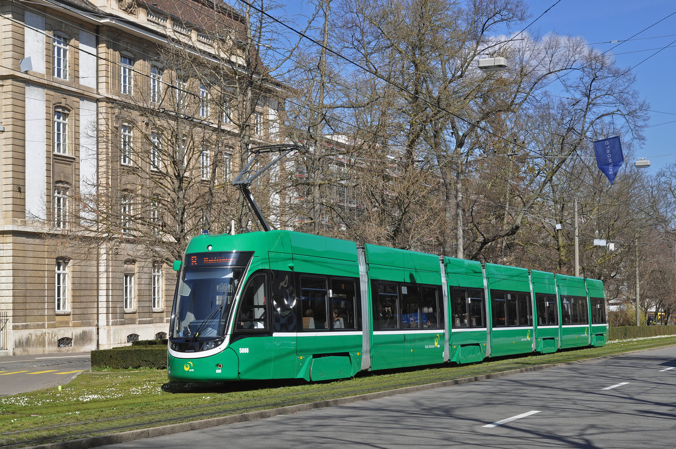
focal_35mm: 60
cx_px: 338
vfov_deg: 22.6
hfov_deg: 33.4
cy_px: 224
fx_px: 1125
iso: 200
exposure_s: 1/400
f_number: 10
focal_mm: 40
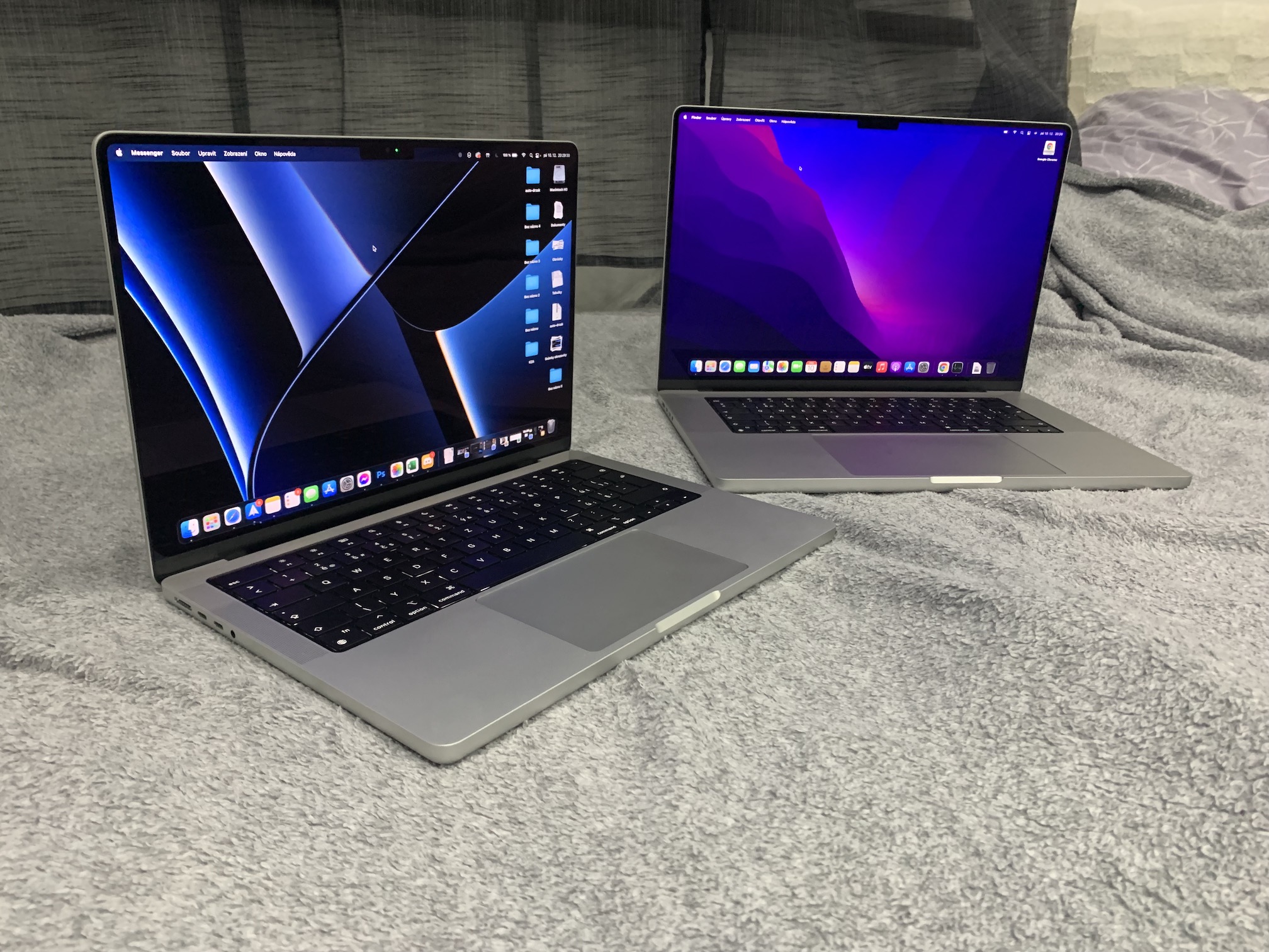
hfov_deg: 67.3
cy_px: 476
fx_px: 953
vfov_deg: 53.1
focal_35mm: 26
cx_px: 634
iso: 250
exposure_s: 1/33
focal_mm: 4.25
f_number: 1.8
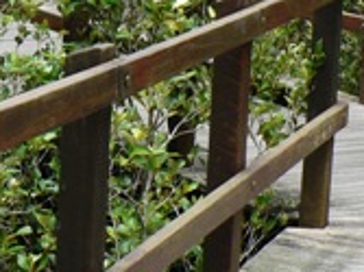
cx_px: 26
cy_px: -157
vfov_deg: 10.3
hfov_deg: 14.1
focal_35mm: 138
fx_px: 1450
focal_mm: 6
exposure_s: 1/250
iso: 80
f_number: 4
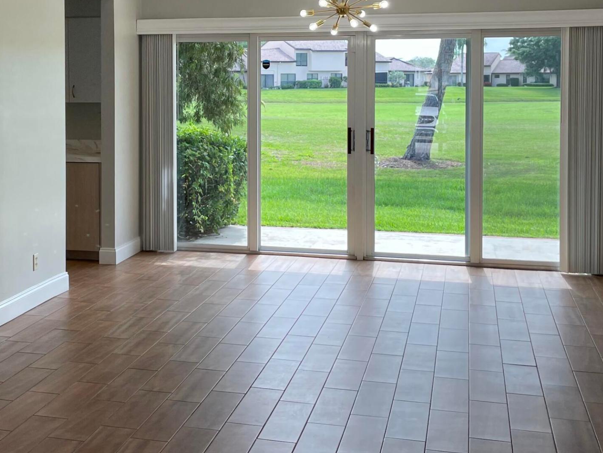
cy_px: 123
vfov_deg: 27.2
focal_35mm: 53
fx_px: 923
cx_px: 197
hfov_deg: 35.8
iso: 32
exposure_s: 1/146
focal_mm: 4.2
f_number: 1.6
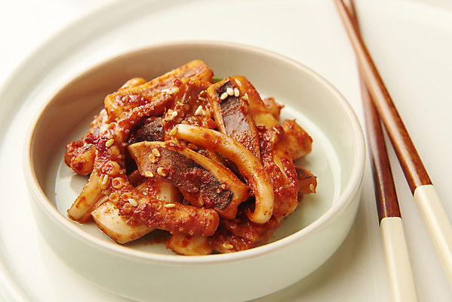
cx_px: 226
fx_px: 879
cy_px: 151
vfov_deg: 19.5
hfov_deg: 28.8
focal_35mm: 70
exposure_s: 1/125
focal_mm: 70
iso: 125
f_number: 11
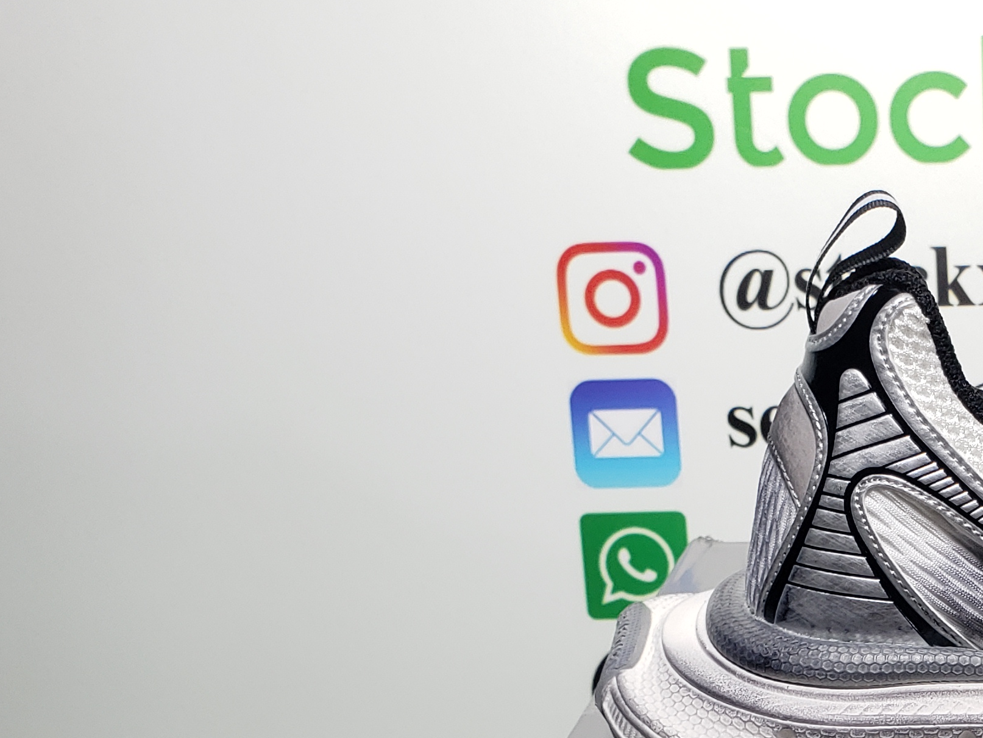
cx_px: 1087
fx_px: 1846
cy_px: 878
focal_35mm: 65
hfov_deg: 27.3
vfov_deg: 21.1
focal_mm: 4.3
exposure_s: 1/152
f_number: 2.4
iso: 50
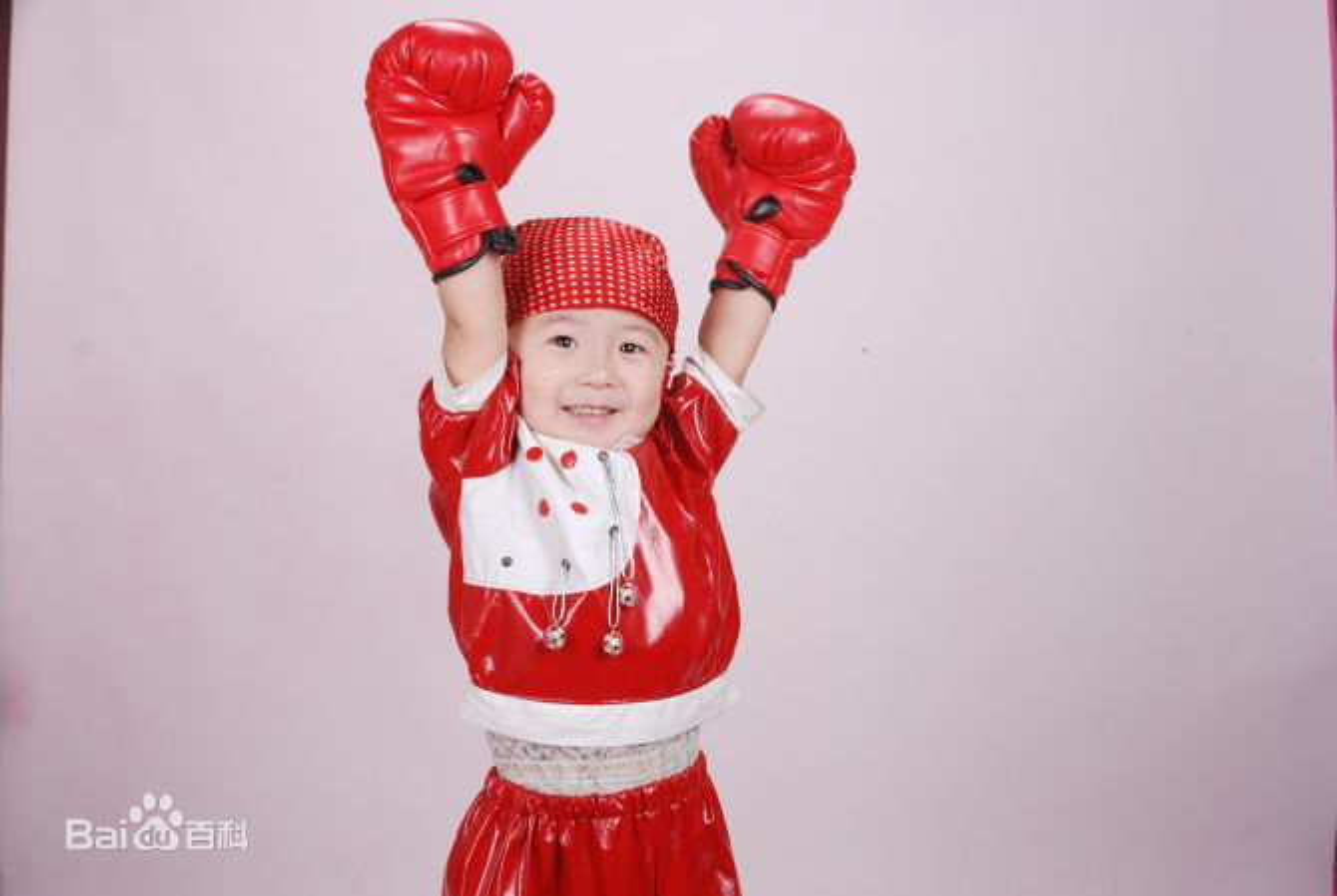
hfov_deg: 46.3
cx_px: 668
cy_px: 448
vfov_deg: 32.0
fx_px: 1562
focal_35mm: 42
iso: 100
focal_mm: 28
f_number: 6.3
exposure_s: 1/125
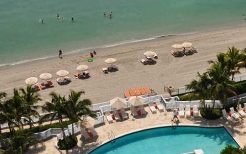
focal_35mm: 62
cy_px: -10
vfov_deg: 20.1
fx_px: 416
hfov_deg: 32.8
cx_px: 157
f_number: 14
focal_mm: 18
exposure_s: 1/200
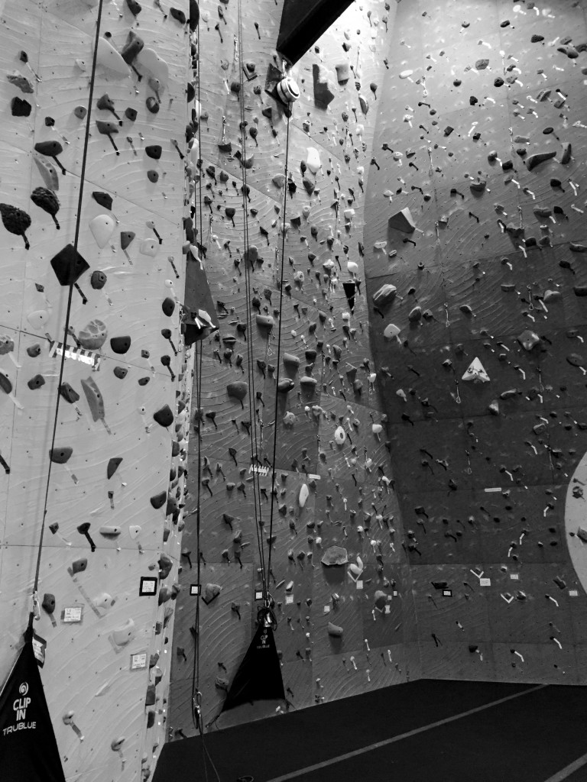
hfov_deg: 48.2
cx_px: 294
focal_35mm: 29
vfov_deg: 61.7
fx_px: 656
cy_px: 391
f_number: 2.2
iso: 200
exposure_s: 1/30
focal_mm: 4.15
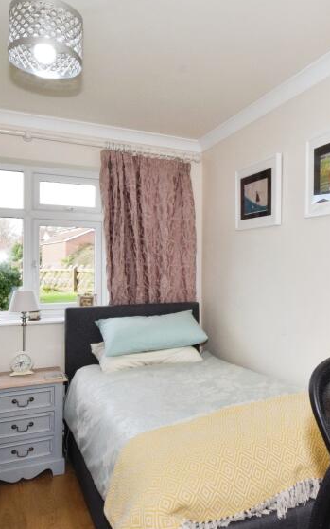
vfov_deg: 66.4
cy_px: 286
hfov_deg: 43.5
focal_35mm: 28
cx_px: 235
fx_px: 403
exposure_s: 1/60
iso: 1000
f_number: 14
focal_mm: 10
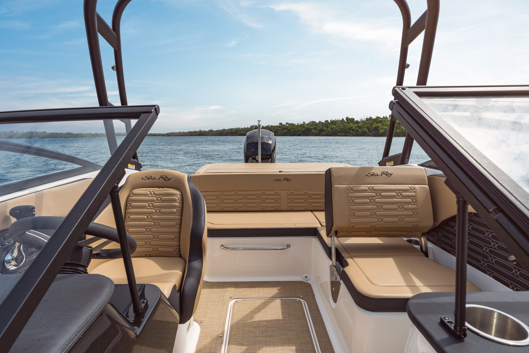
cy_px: 181
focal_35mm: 18
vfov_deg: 67.4
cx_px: 260
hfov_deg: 90.0
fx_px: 264
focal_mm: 17
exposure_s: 1/500
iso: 200
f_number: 10
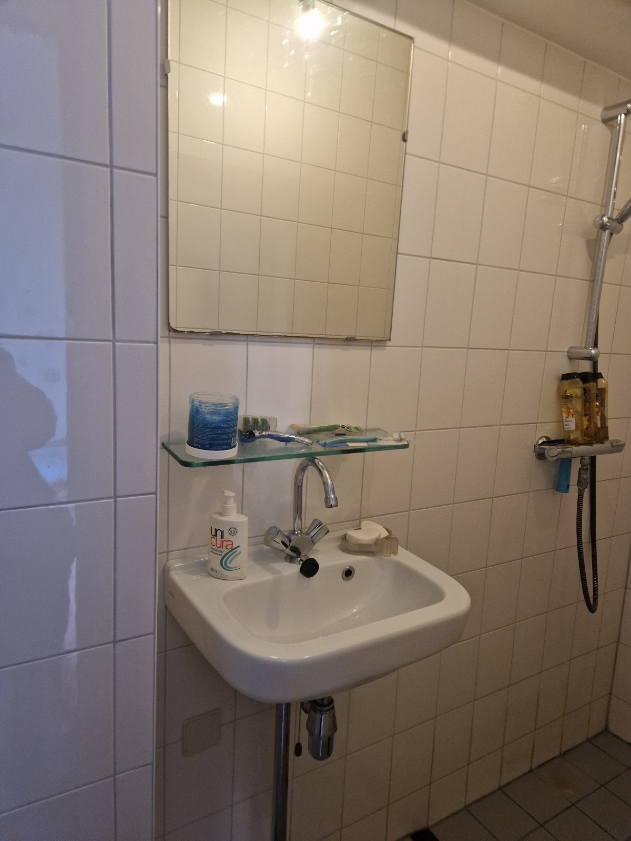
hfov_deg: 58.9
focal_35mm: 23
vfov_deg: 73.9
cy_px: 420
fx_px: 559
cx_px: 316
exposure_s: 1/100
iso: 50
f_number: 1.8
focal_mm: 5.4
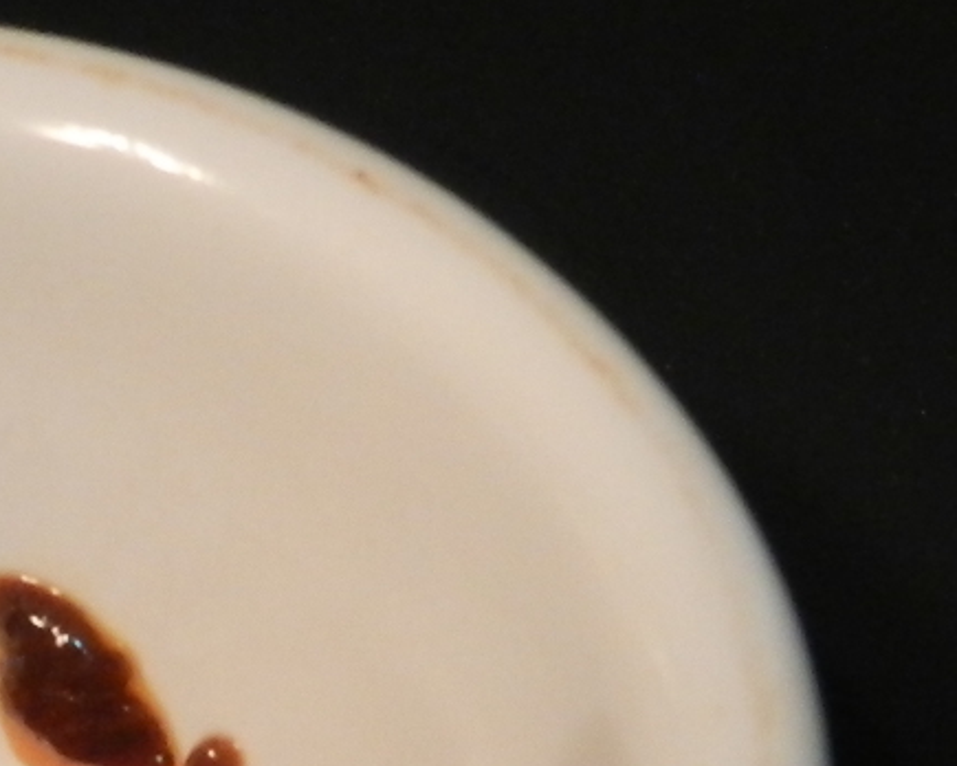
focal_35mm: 165
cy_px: 852
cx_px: -218
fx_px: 4673
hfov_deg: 11.4
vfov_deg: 9.3
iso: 640
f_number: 4.2
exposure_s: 1/25
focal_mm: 8.1
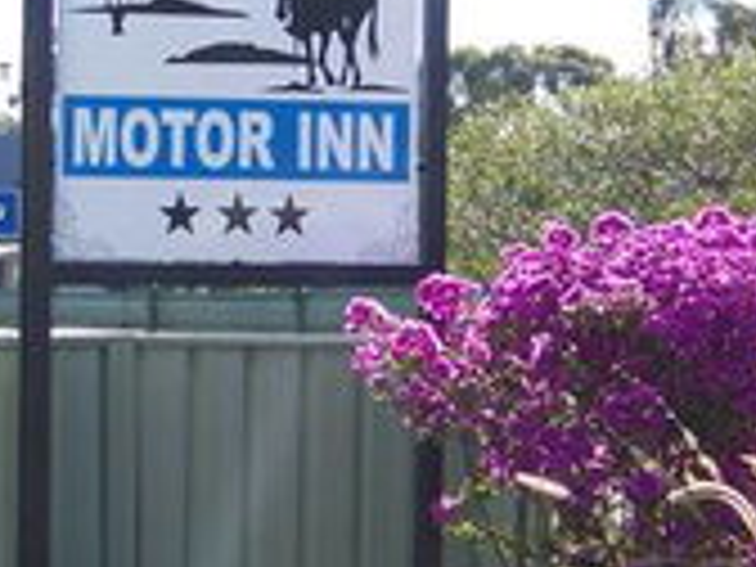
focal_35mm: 200
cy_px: 198
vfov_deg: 7.4
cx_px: 230
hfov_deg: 9.9
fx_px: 4368
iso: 64
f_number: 3.2
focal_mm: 11.7
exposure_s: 1/320
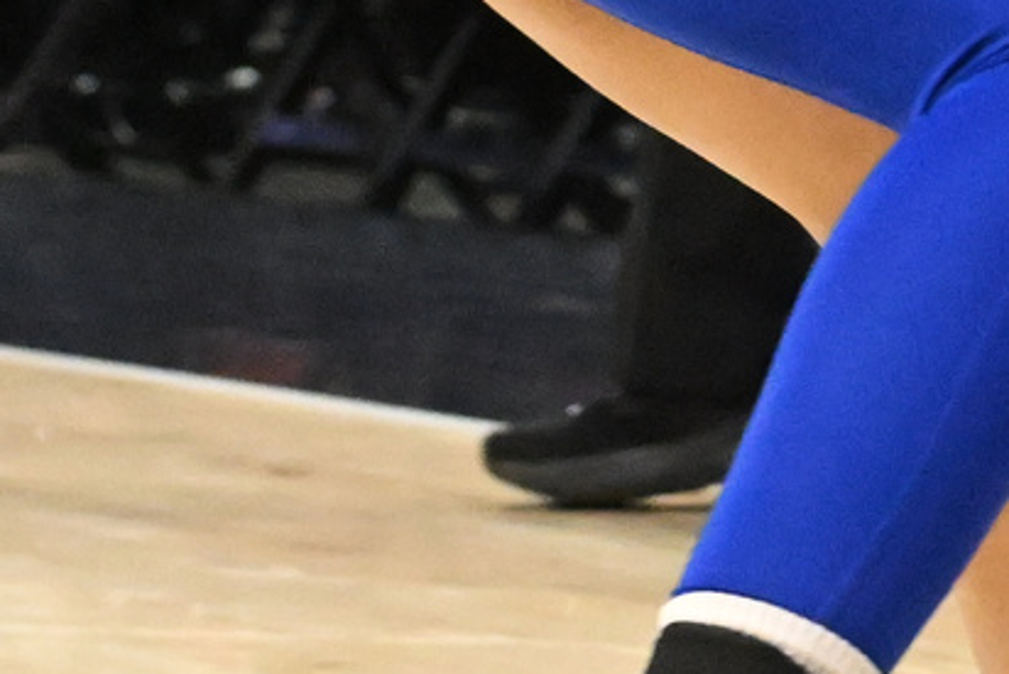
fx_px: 9532
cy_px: -450
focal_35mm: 340
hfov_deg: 6.0
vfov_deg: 4.0
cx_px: 1749
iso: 8000
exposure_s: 1/1000
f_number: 4
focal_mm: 56
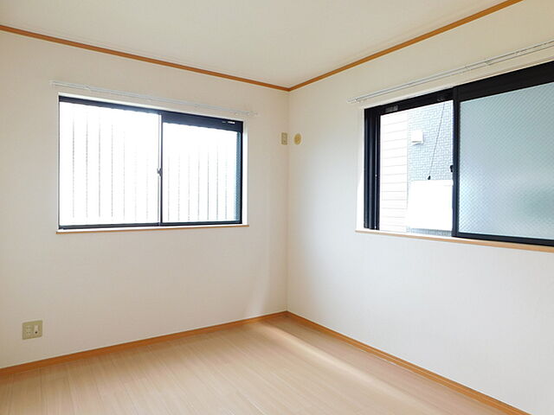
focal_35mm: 23
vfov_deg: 58.9
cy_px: 208
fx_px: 368
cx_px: 277
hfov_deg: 73.9
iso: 125
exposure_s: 1/30
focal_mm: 4
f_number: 3
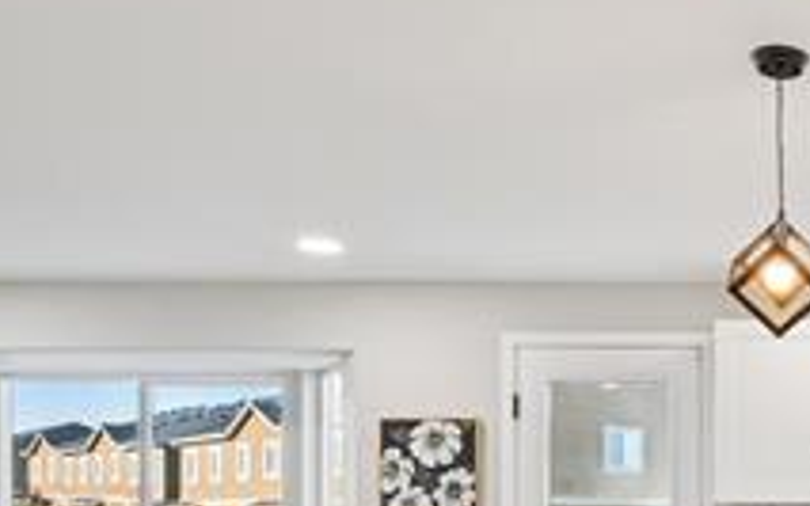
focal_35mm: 46
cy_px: 514
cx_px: 993
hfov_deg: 34.2
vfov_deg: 26.4
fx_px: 1015
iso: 100
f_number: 11
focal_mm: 15
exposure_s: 1/6
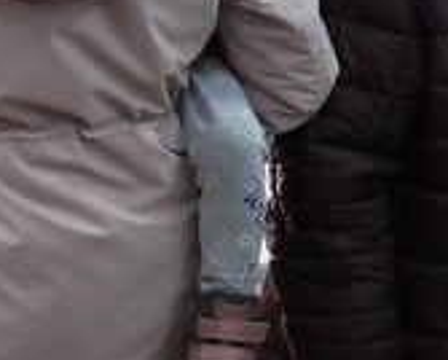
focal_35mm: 168
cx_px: -765
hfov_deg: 9.6
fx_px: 2230
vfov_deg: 9.1
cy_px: 376
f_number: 2.8
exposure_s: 1/30
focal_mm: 4.3
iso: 100
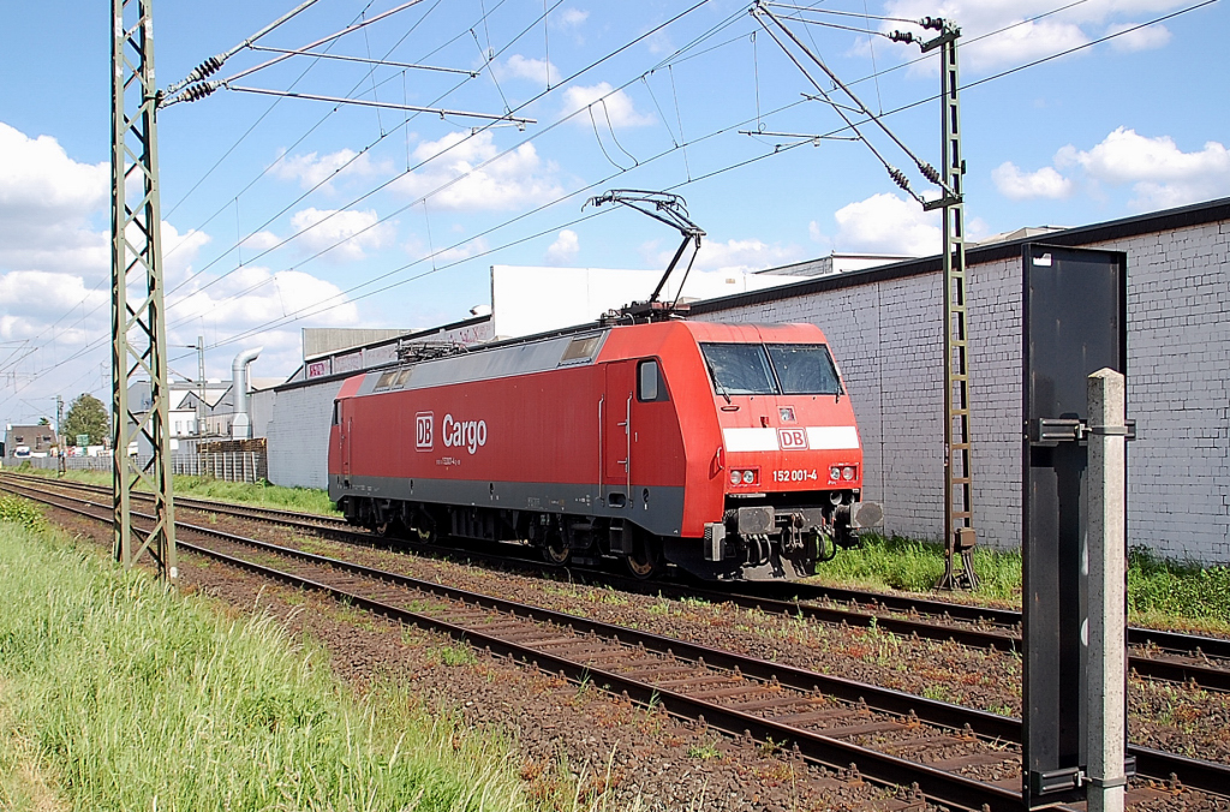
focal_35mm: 33
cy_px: 406
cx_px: 615
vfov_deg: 39.7
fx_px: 1124
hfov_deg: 57.4
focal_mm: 22
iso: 200
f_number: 4
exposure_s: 1/1000
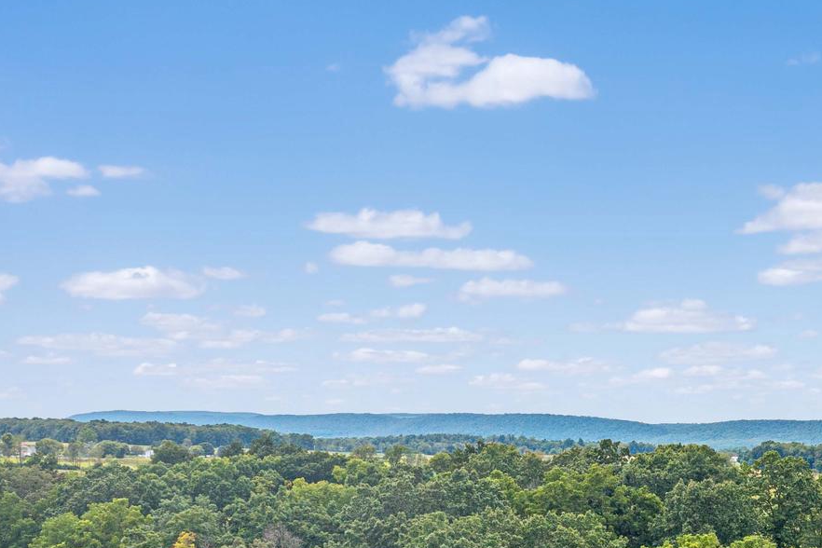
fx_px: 1484
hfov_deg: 29.9
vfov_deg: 19.9
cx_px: 713
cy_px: 613
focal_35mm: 65
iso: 100
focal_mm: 10.26
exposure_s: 1/400
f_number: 5
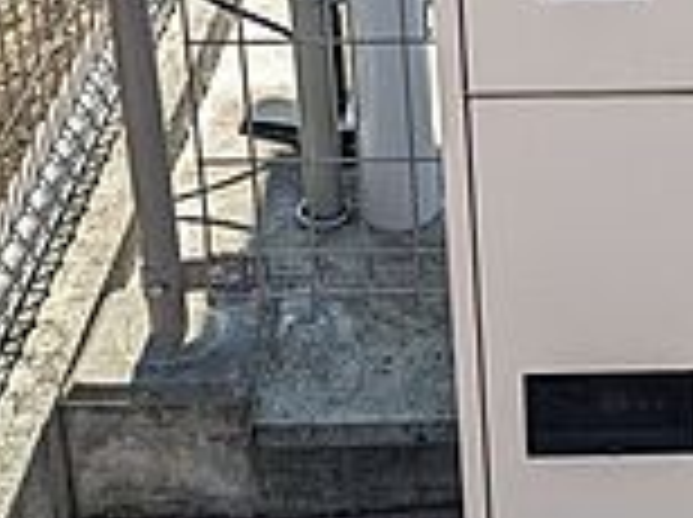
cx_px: 770
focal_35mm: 104
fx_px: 2079
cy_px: -131
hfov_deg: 18.2
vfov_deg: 13.7
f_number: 1.89
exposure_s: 1/1205
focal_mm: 5.43
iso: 46
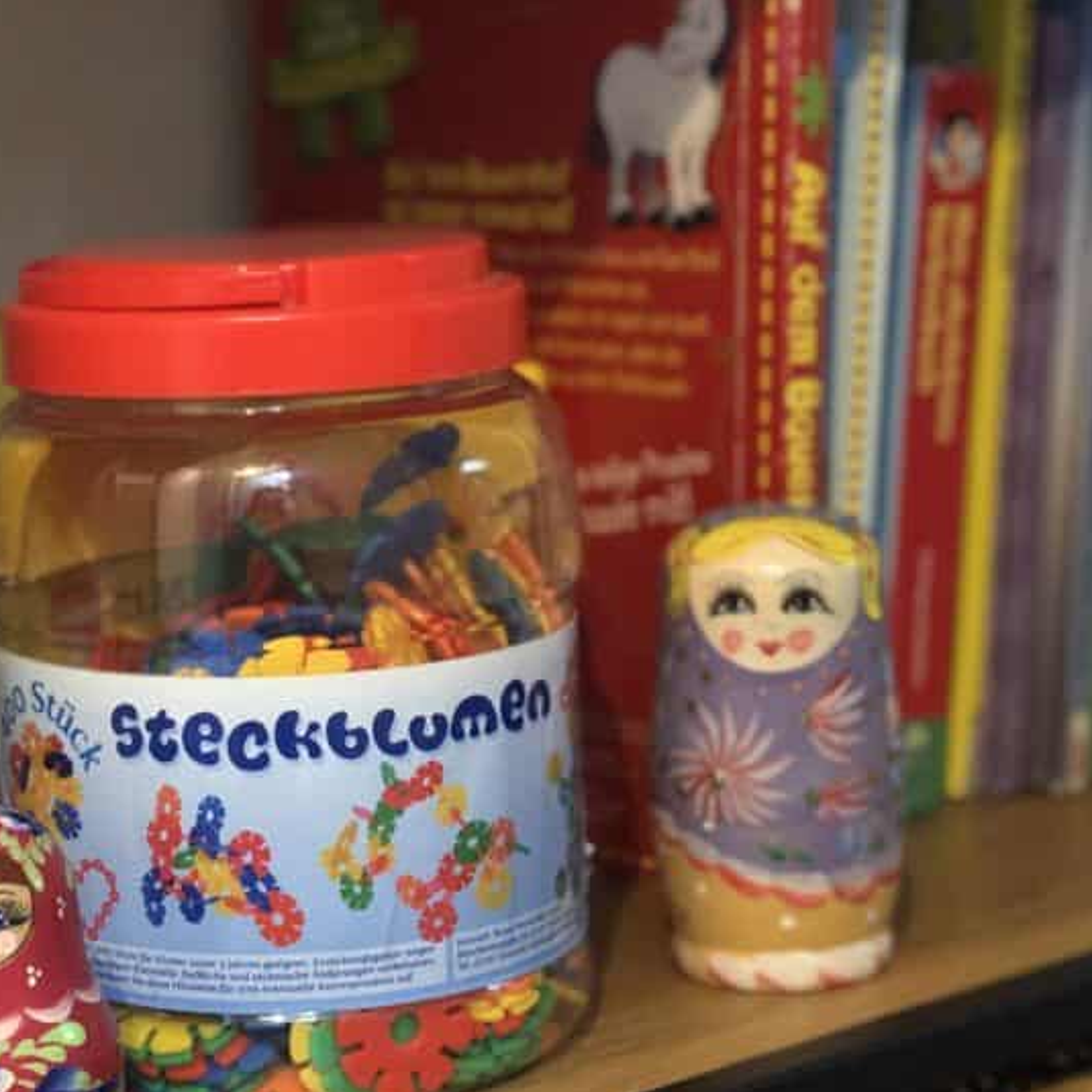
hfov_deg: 19.6
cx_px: 345
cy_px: 778
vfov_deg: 19.6
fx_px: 3141
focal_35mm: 88
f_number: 2.4
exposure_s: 1/8
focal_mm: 6
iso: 200
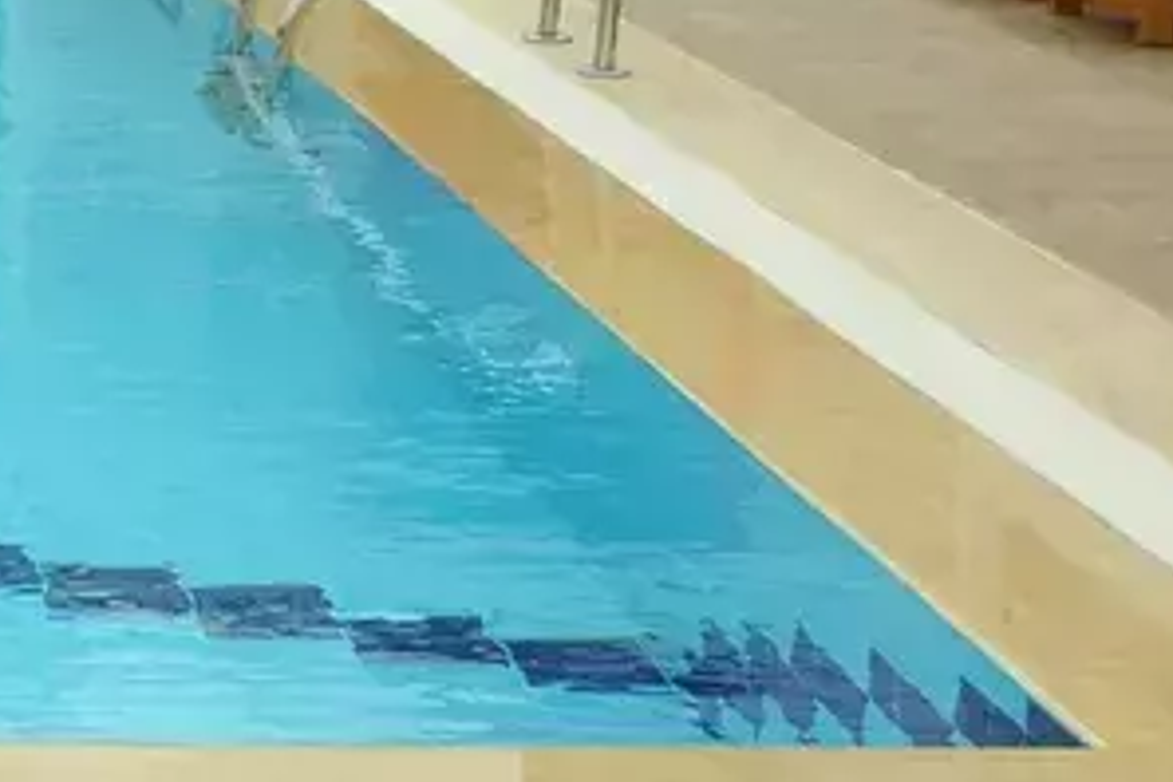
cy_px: -664
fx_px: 4007
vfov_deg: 10.4
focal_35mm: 123
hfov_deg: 15.2
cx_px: -669
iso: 800
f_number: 16
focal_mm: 18
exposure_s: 1/320
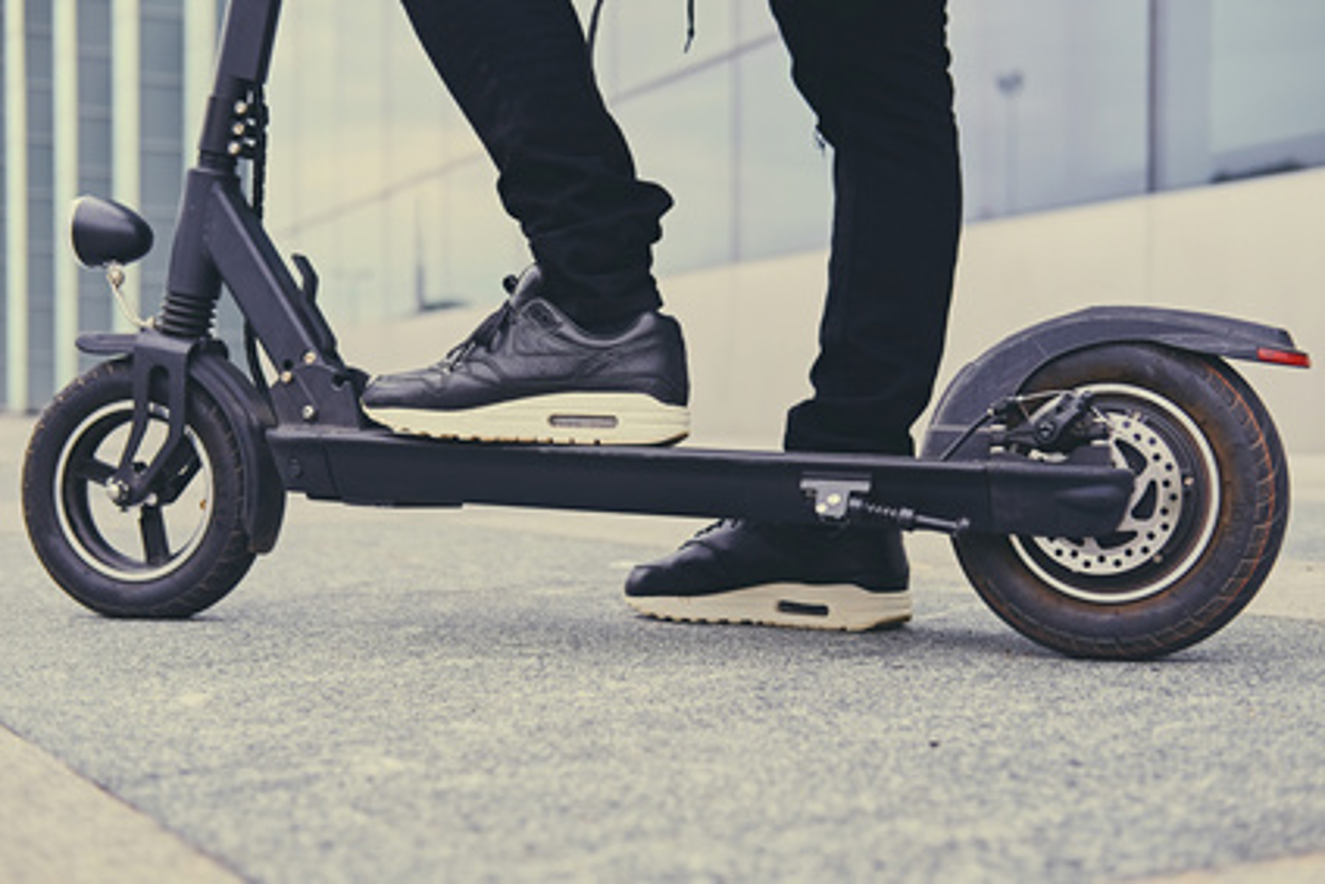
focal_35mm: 53
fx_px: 1951
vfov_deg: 25.5
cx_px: 662
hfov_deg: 37.5
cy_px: 442
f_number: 2.8
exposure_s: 1/500
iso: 200
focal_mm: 35
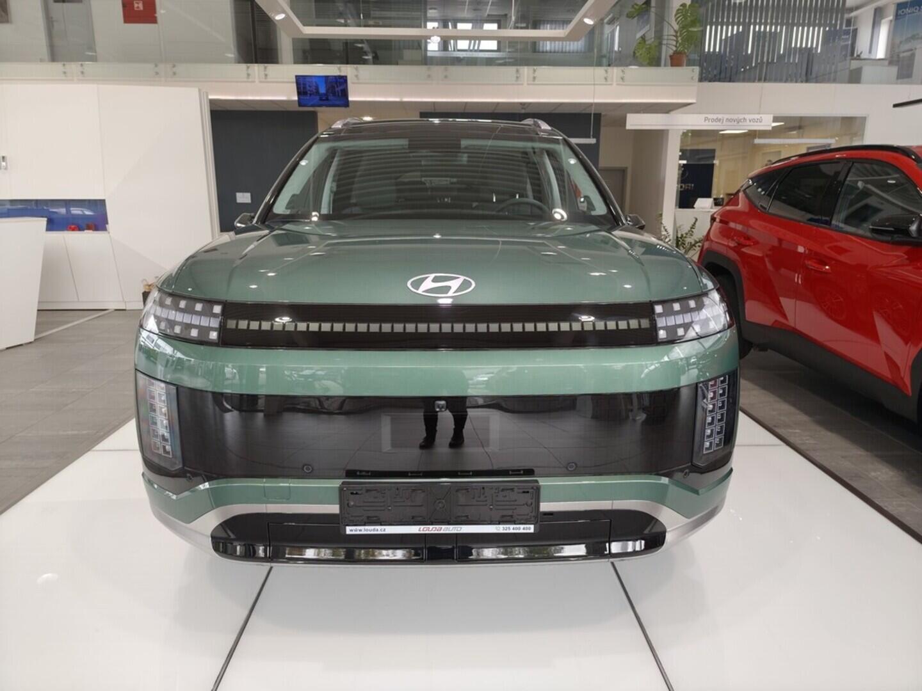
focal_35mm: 23
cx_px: 461
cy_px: 346
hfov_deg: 73.9
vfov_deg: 58.9
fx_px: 613
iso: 320
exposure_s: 1/100
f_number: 1.65
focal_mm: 6.19
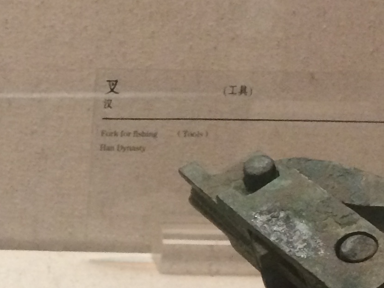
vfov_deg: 12.4
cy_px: 412
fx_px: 1265
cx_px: -85
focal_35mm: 114
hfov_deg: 16.5
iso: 200
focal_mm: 4.15
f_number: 2.2
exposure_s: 1/33
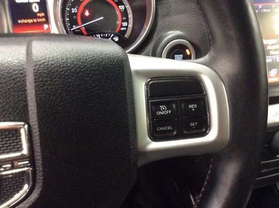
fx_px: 258
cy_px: 104
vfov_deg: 44.1
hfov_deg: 56.9
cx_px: 140
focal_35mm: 32
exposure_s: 1/15
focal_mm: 3.3
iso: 320
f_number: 2.4
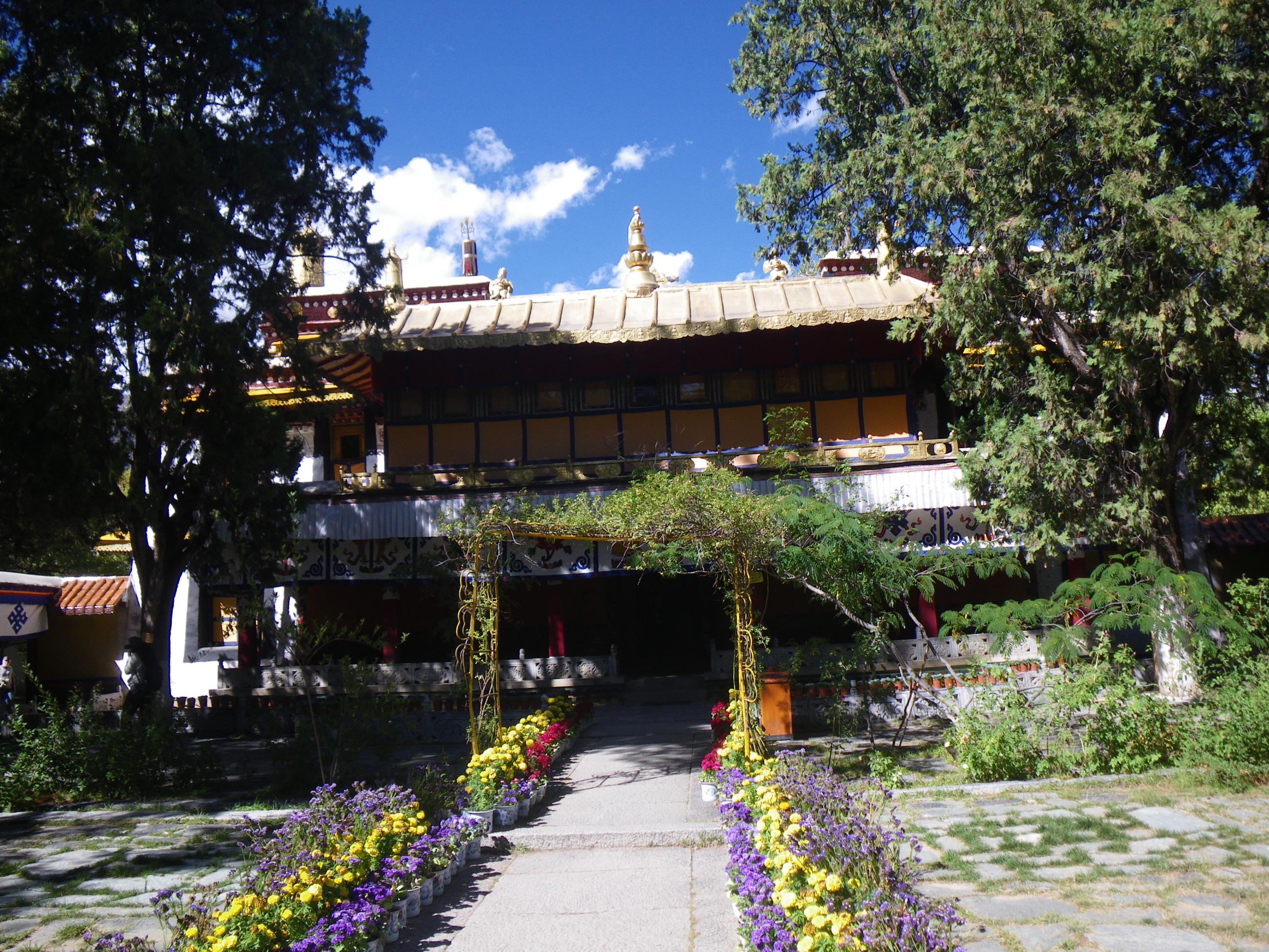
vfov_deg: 49.7
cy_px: 476
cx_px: 634
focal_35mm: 28
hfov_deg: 63.4
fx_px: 1026
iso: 50
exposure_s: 1/200
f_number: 4.2
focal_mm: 5
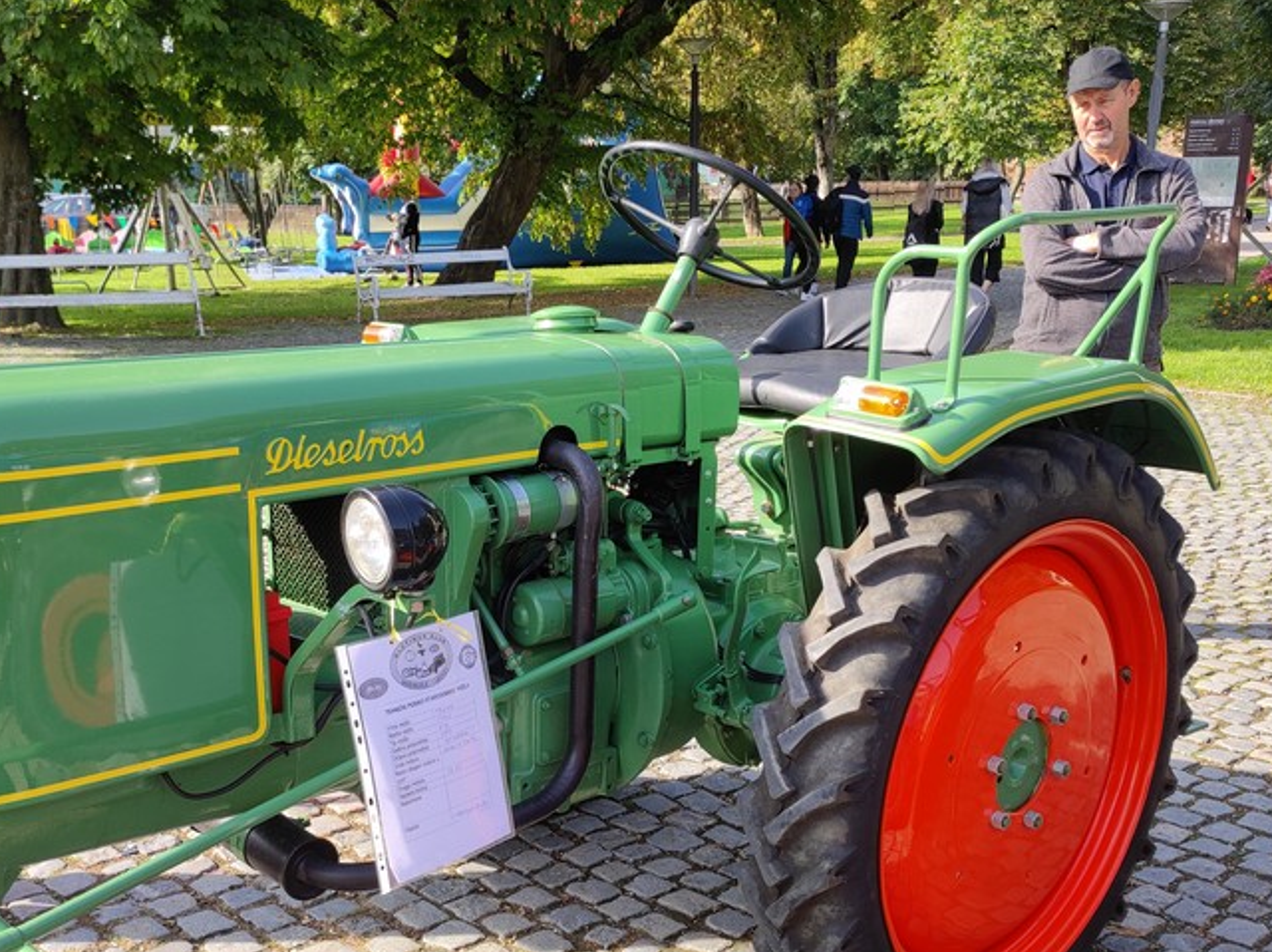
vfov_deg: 35.4
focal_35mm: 40
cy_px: 664
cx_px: 562
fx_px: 1469
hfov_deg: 46.7
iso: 50
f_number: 1.79
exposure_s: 1/193
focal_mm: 4.7
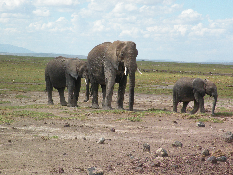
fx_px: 949
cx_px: 116
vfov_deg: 10.5
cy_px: 88
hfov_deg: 14.0
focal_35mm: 141
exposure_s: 1/277
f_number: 7.1
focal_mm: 25
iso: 64
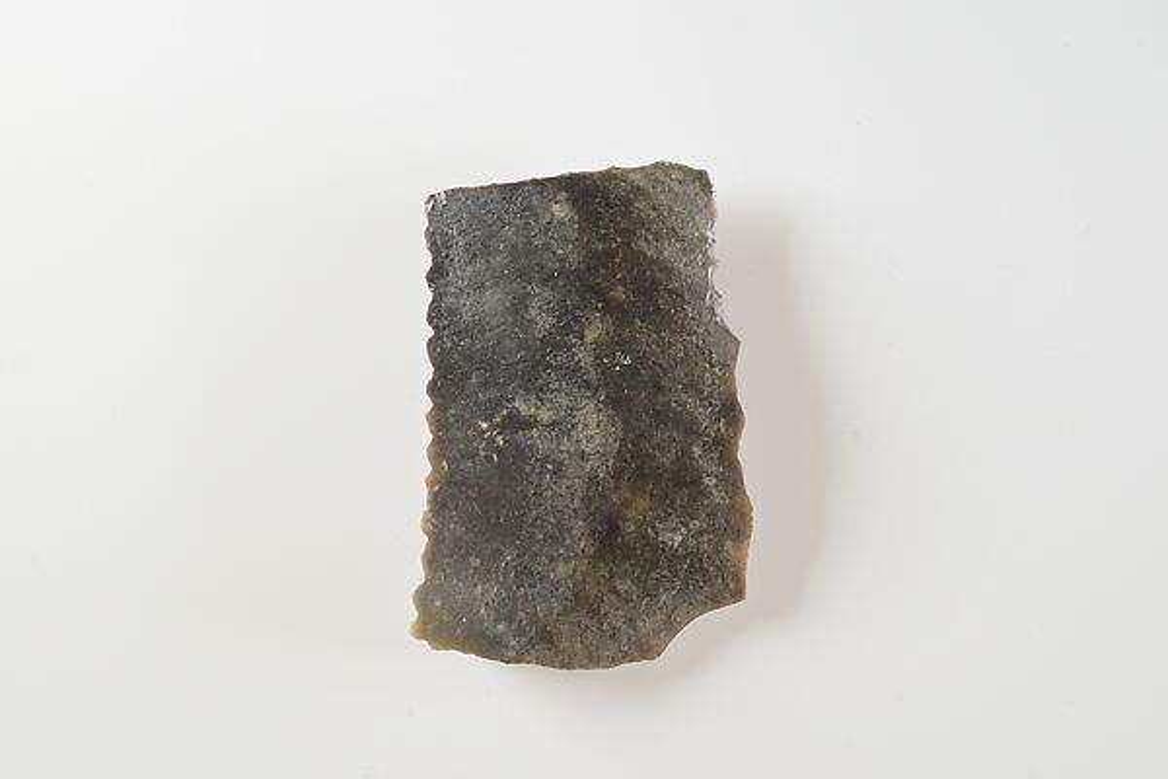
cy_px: 390
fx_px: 1947
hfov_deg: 33.4
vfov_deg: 22.6
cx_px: 584
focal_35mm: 60
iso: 125
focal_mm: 40
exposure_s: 1/8
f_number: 14
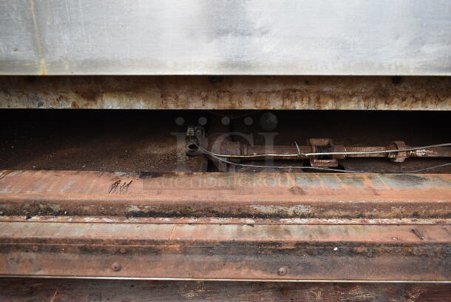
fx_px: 339
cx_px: 226
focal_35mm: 27
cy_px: 151
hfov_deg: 67.3
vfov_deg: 48.0
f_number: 4.5
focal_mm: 18
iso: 100
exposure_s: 1/80
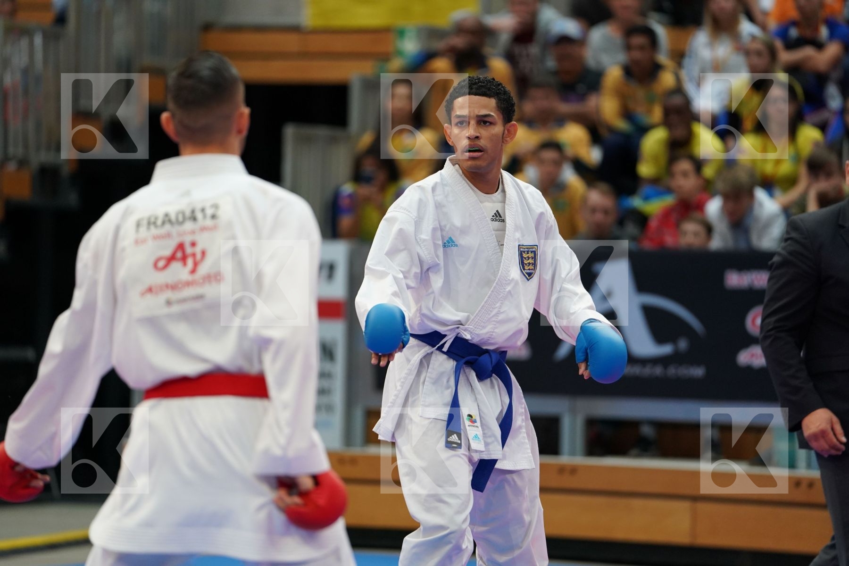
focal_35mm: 200
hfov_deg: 10.3
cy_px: 283
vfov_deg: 6.9
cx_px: 424
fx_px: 4716
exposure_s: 1/1000
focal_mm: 200
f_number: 2.8
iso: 2000
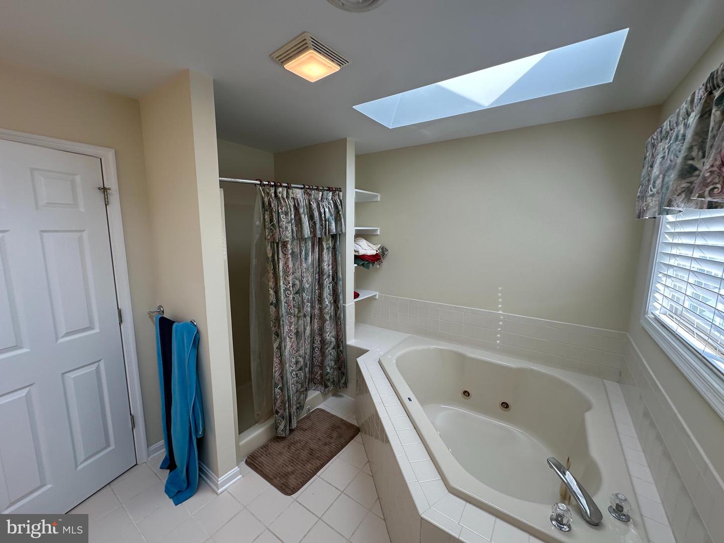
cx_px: 362
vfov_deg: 85.7
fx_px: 293
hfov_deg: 102.1
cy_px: 272
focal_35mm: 14
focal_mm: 2.22
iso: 50
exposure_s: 1/120
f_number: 2.2
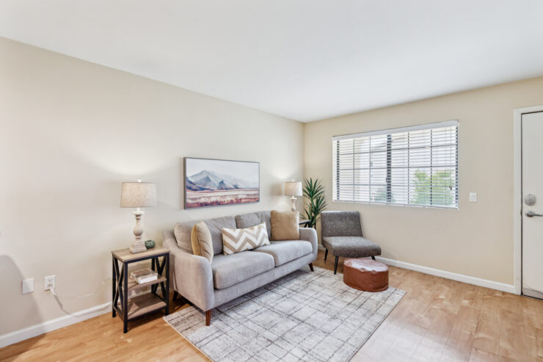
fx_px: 241
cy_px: 181
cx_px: 272
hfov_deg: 96.7
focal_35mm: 16
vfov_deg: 73.7
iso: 400
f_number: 8
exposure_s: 1/10
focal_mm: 16
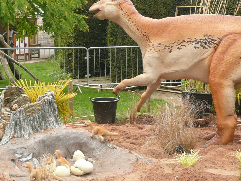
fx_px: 536
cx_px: 120
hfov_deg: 25.3
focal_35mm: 77
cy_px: 87
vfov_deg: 19.1
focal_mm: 5.2
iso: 100
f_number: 3.5
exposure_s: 1/100
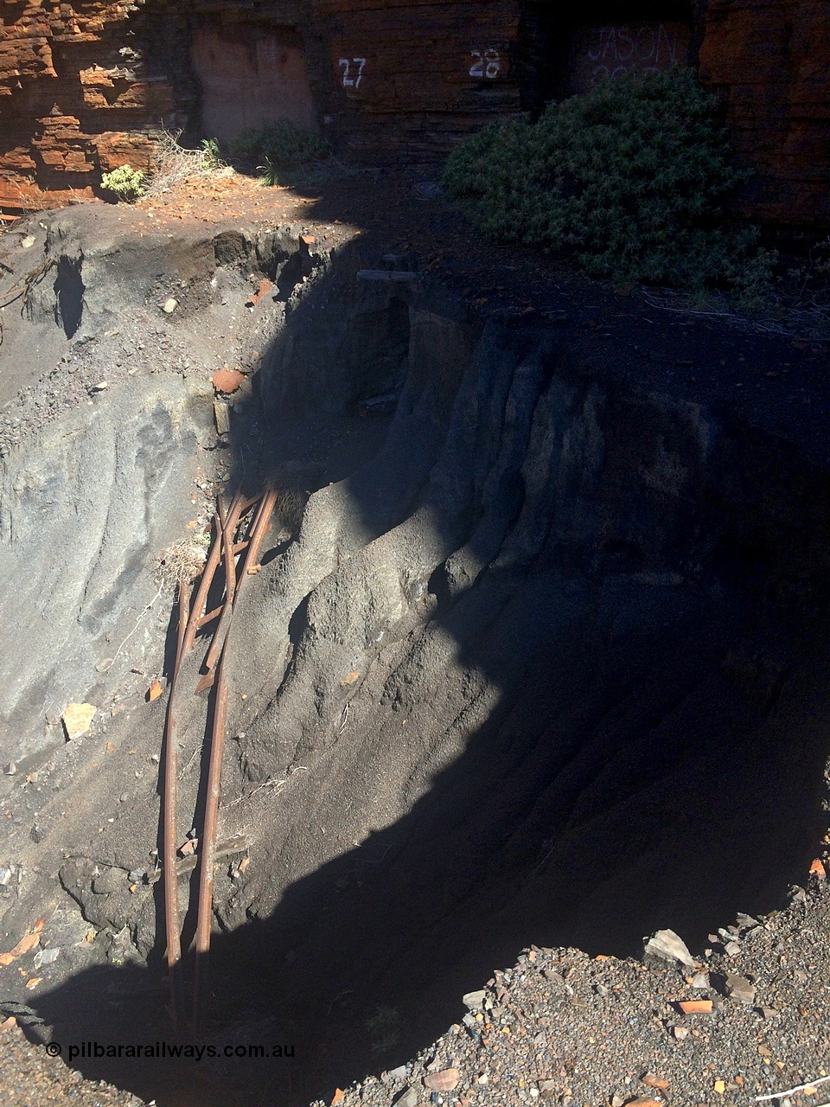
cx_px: 415
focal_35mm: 29
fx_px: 927
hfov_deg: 48.2
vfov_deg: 61.7
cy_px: 554
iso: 32
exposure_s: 1/1109
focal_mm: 4.15
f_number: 2.2
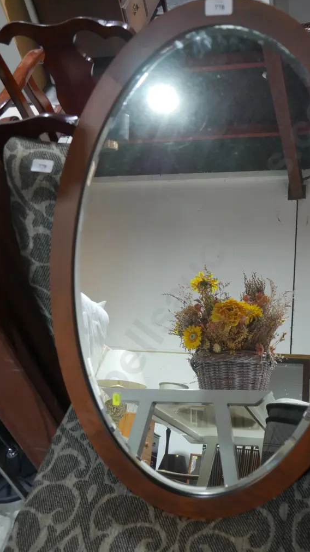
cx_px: 198
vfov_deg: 48.4
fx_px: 614
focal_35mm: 42
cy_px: 274
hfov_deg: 28.2
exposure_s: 1/60
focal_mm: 19
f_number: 4.1
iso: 400
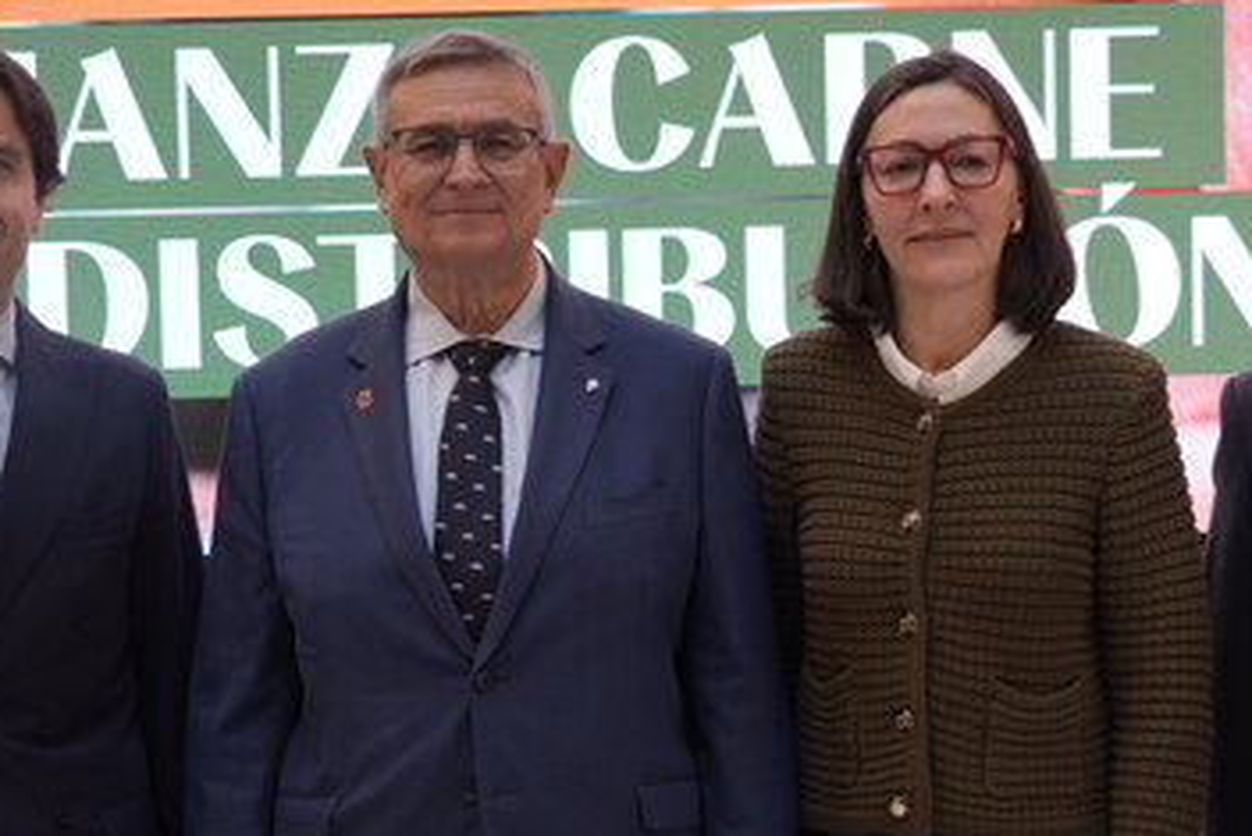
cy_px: 498
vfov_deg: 16.9
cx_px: 679
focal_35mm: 81
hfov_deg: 25.0
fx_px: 2818
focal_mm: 31
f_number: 4.5
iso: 200
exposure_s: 1/100
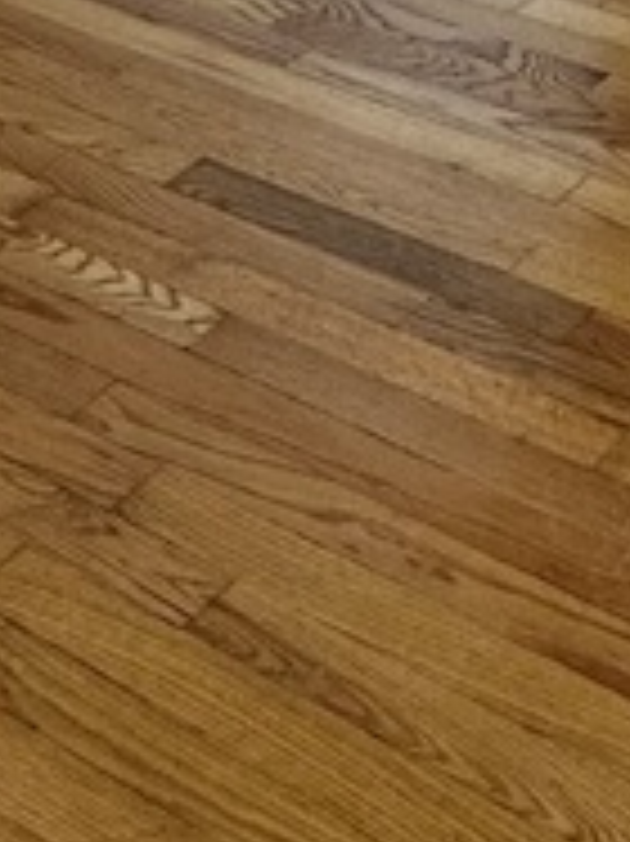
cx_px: 968
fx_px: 1968
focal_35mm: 81
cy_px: -743
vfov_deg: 18.2
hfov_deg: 16.4
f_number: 2.2
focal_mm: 2.22
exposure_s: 1/120
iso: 64
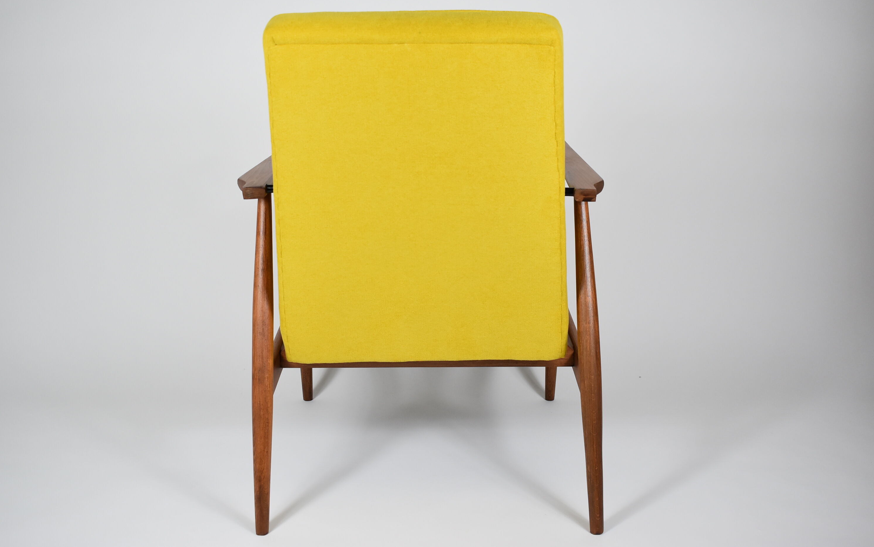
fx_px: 881
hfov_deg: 52.7
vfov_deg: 34.4
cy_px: 258
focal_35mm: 37
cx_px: 440
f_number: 5
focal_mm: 24
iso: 800
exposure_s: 1/125
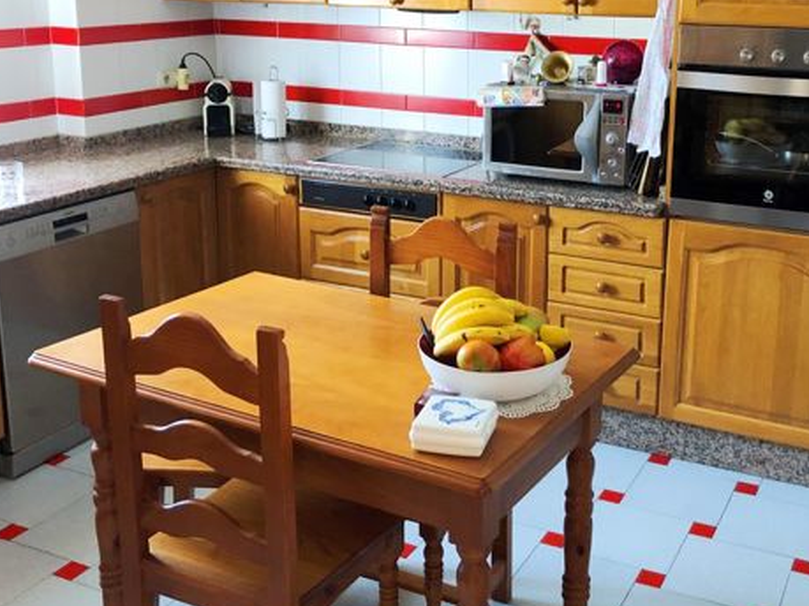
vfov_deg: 33.2
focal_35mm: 43
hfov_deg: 43.5
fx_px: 1005
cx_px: 508
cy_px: 194
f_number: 1.8
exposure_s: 1/15
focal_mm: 3.99
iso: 100
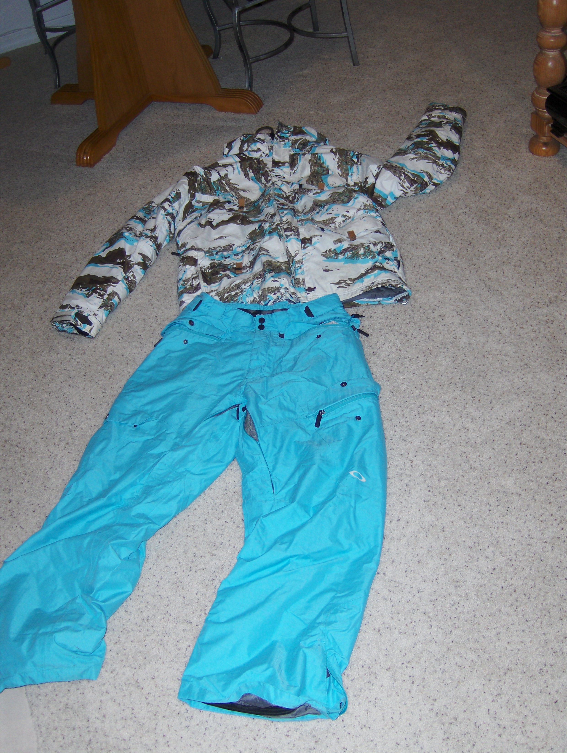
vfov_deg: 52.6
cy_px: 376
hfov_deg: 40.8
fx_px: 763
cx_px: 284
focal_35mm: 35
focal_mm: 7.5
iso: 100
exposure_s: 1/60
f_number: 2.8
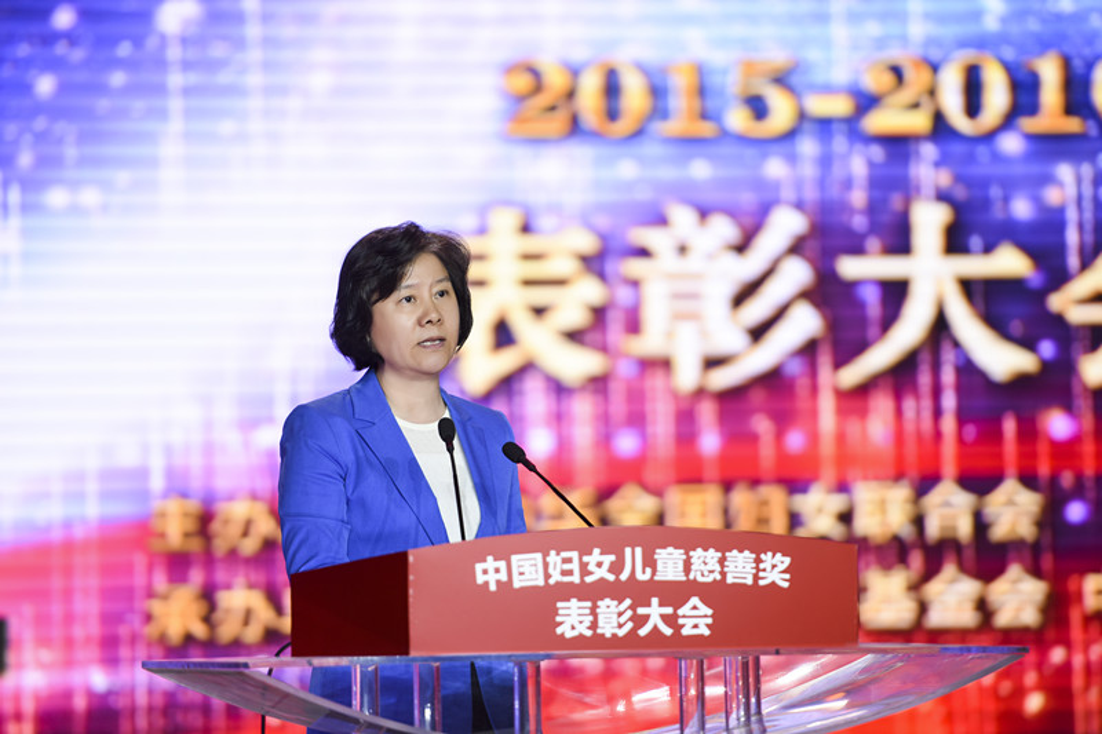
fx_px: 6121
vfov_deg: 6.9
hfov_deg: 10.3
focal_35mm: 200
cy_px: 367
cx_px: 551
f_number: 2.8
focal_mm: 200
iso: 320
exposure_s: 1/200
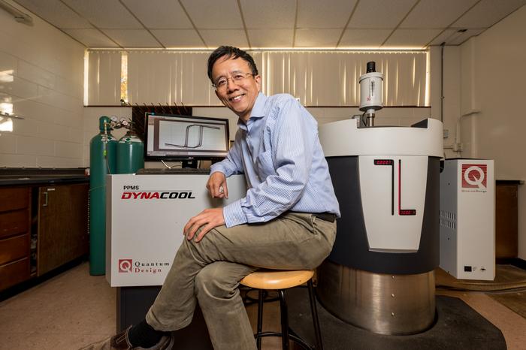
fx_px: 219
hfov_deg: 100.4
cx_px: 263
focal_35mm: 15
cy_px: 175
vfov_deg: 77.3
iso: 125
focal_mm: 15
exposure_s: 1/30
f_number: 5.6
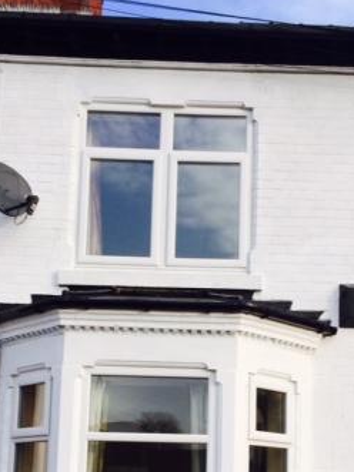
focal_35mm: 58
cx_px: 223
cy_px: 384
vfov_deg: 32.3
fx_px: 791
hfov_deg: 25.1
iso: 32
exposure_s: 1/1026
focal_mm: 4.12
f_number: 2.2
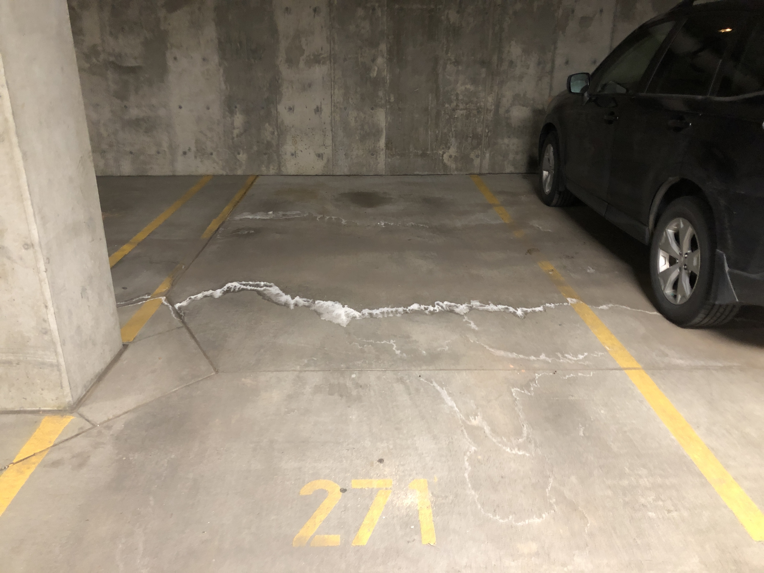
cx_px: 382
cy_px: 286
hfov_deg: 63.4
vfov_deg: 49.7
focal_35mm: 28
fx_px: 618
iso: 100
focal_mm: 3.99
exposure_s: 1/4
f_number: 1.8
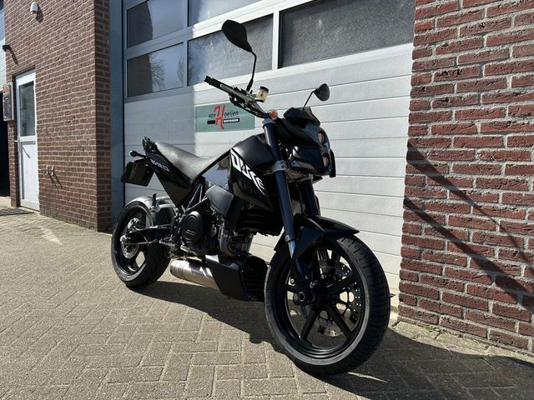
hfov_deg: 71.6
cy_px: 200
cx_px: 267
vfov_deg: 56.8
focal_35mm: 24
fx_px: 370
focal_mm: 6.86
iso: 80
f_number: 1.78
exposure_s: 1/3247
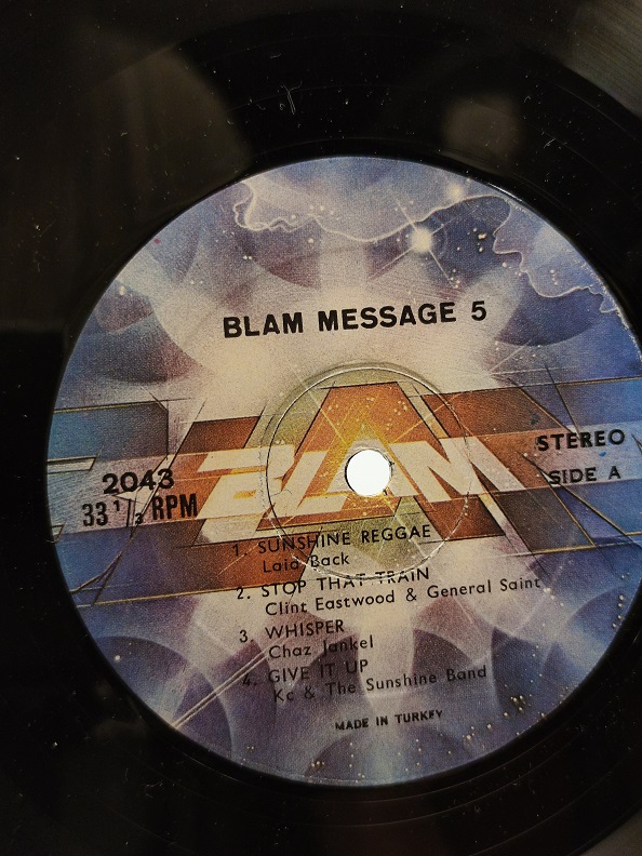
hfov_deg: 30.3
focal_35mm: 48
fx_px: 1187
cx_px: 321
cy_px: 428
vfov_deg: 39.7
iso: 650
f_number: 1.69
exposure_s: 1/60
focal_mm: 6.72
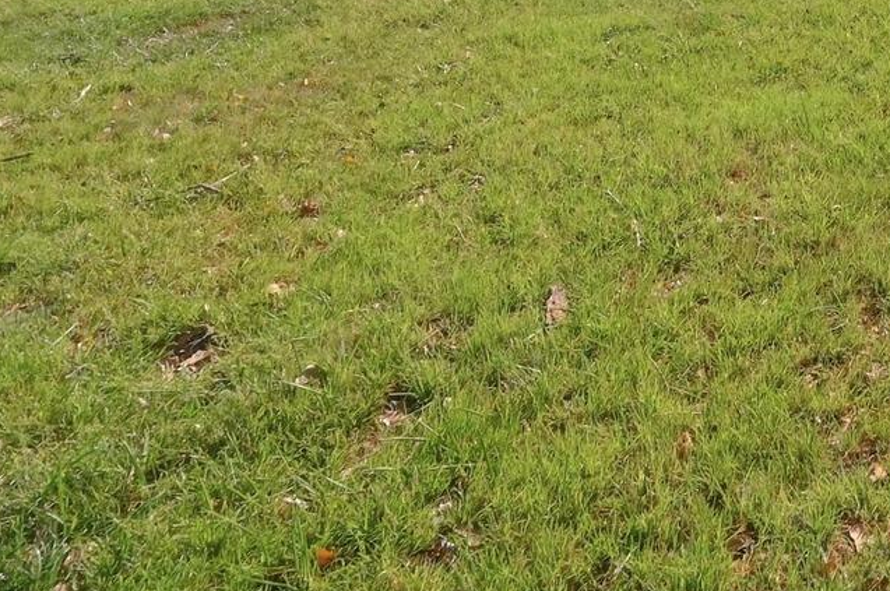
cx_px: 1112
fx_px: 1111
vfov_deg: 23.1
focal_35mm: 45
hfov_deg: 33.7
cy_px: -332
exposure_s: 1/320
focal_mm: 14
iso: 2000
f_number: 22
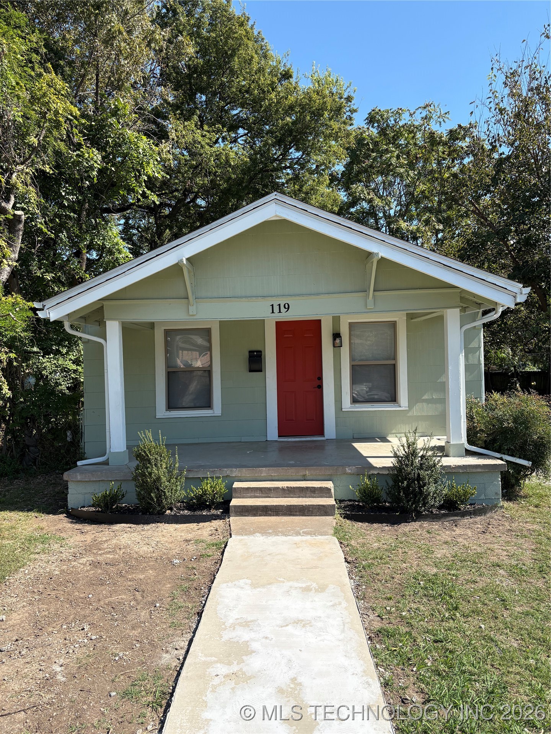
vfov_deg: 67.3
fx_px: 552
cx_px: 276
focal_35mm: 26
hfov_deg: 53.1
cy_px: 367
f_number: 1.6
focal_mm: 5.96
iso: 64
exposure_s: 1/2639
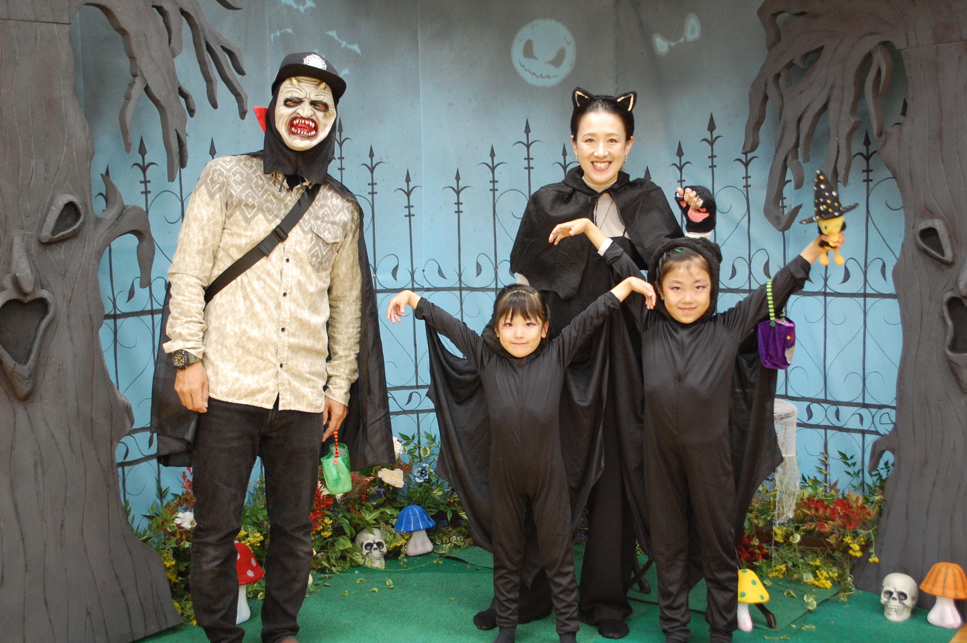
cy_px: 322
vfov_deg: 31.8
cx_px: 484
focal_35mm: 42
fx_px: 1127
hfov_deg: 46.4
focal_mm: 28
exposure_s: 1/8
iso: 800
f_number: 4.5
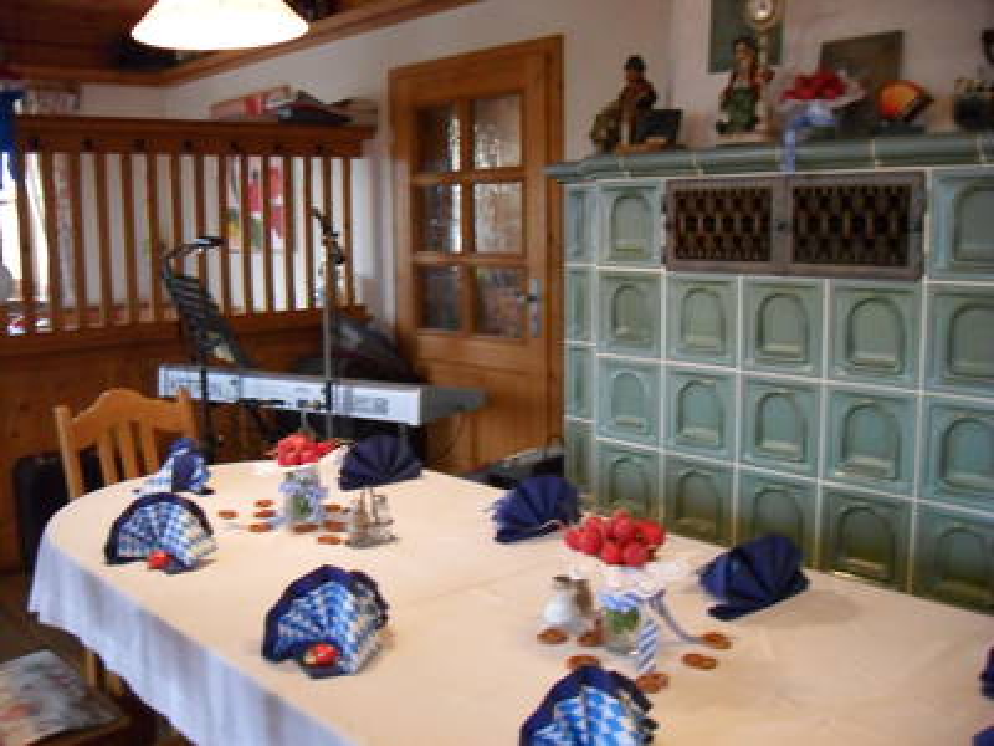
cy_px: 373
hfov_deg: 52.6
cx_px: 497
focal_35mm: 35
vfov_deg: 40.7
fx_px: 1005
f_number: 2.8
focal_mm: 6.2
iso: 400
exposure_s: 1/30
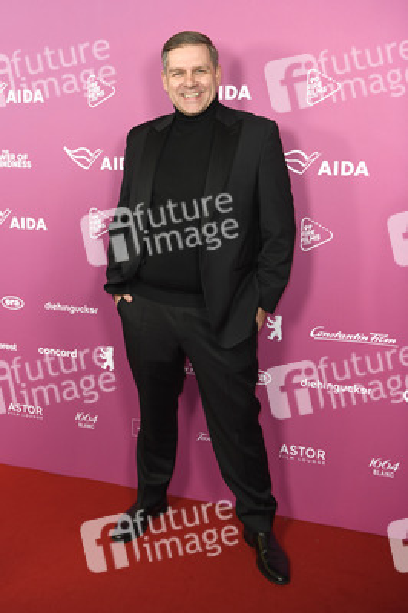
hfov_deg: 37.8
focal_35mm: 35
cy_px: 306
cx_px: 204
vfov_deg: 54.5
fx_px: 596
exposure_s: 1/320
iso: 800
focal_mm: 35
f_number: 4
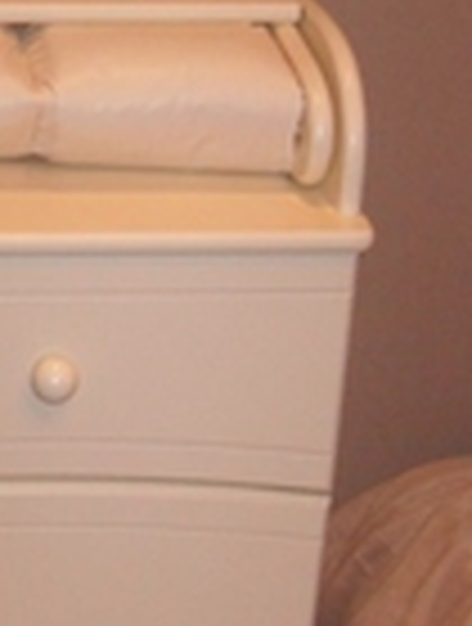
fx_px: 2045
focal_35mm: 113
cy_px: 338
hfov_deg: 12.4
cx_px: -265
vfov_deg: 17.4
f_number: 2.8
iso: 200
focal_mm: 6.2
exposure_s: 1/45
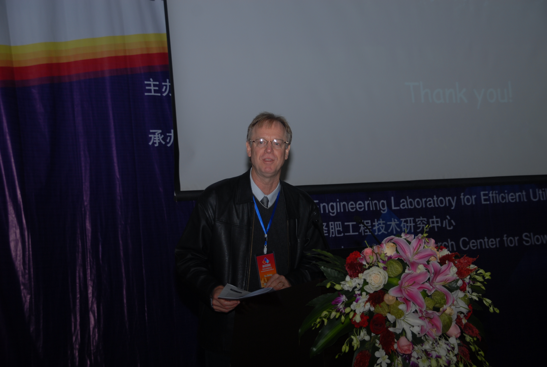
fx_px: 1051
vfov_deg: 19.8
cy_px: 184
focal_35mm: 69
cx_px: 274
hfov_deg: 29.2
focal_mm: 46
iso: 100
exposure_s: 1/60
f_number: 5
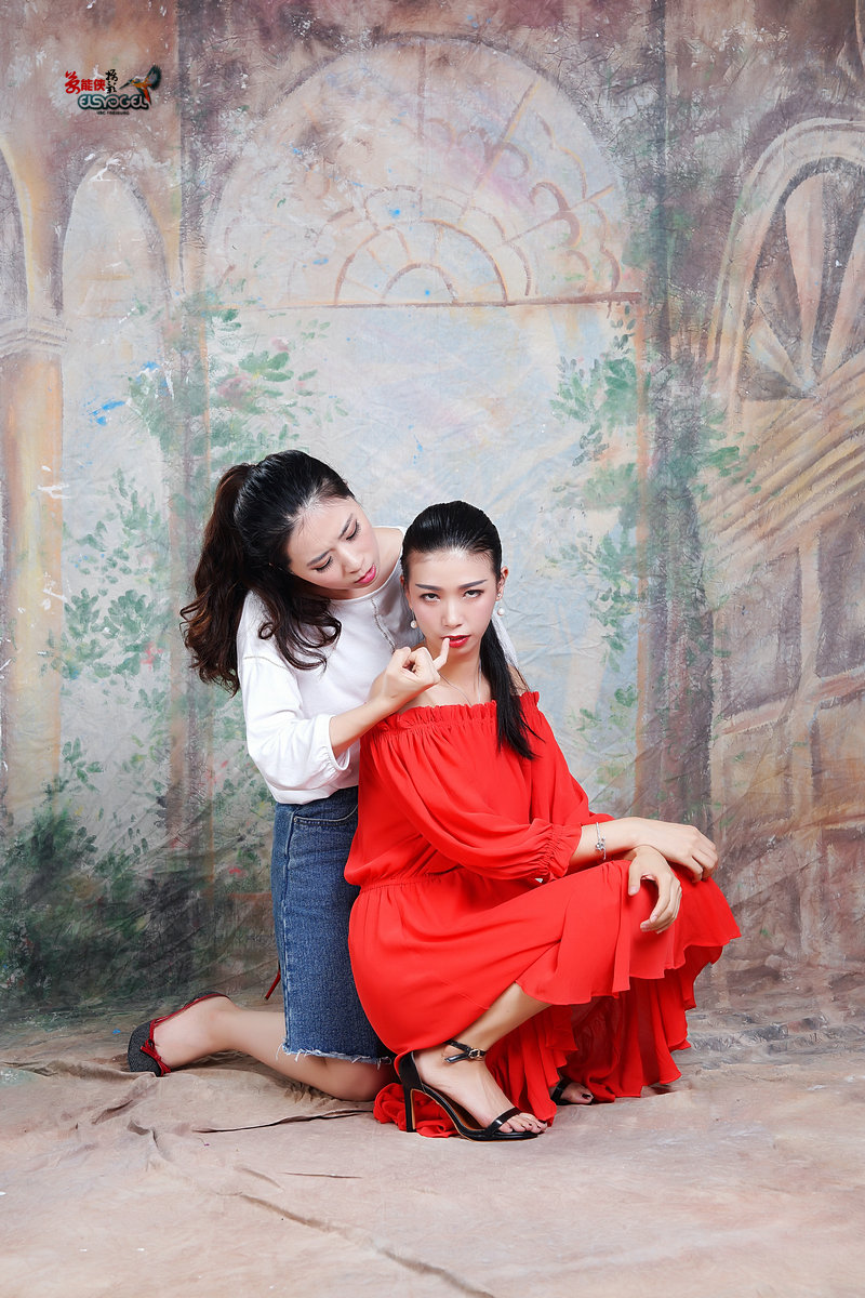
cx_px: 432
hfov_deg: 19.5
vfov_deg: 28.8
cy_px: 649
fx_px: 2523
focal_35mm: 70
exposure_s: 1/125
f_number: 10
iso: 100
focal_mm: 70
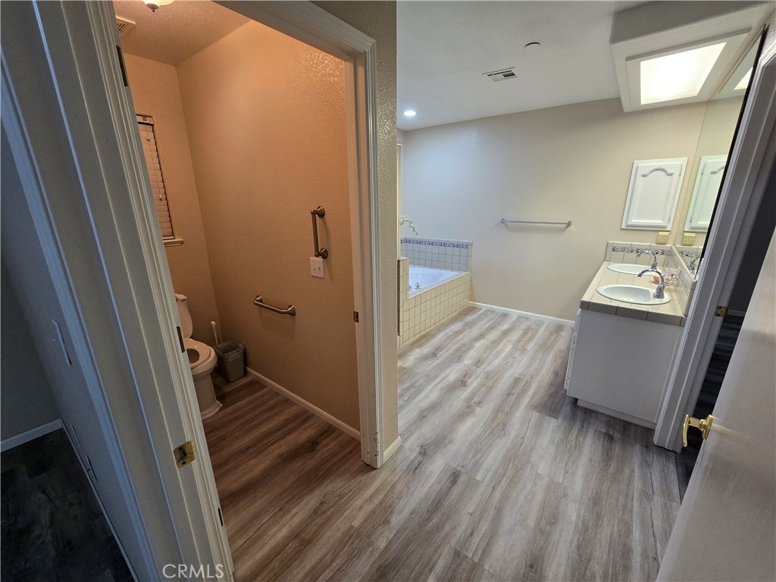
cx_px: 388
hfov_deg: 106.2
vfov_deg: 89.9
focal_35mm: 13
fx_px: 291
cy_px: 291
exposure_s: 1/60
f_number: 2.2
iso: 160
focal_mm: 2.2
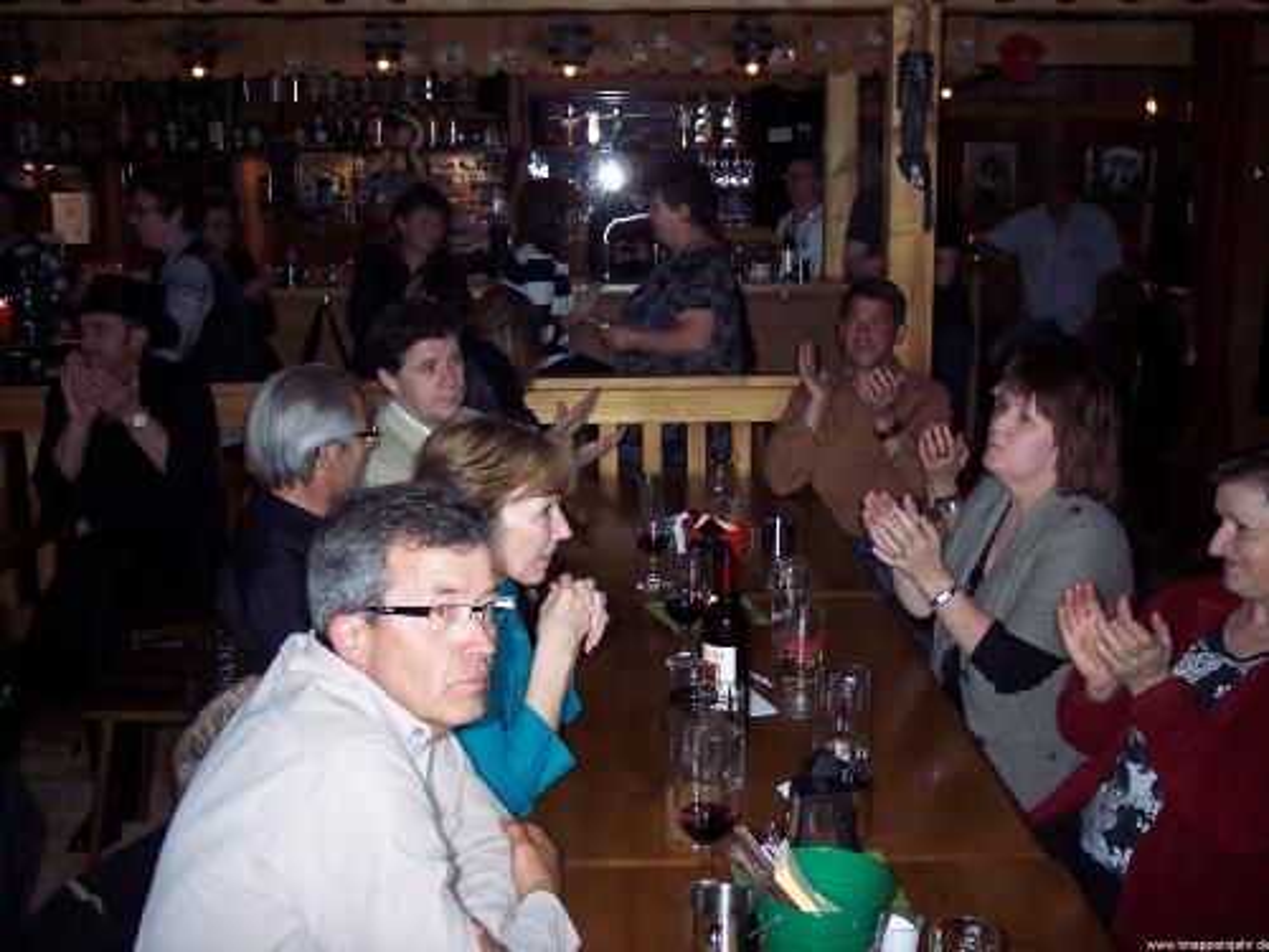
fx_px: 1430
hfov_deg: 47.9
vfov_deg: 36.8
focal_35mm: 39
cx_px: 634
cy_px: 476
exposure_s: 1/60
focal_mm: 8
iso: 100
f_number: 2.8
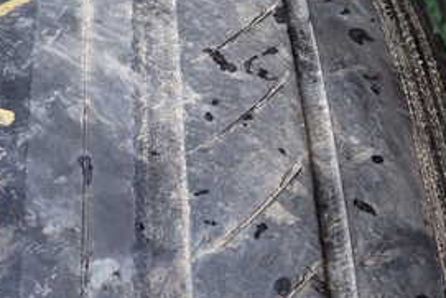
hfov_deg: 28.6
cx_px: 87
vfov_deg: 19.7
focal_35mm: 69
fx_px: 855
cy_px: 176
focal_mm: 5.4
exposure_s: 1/100
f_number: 2.3
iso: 200
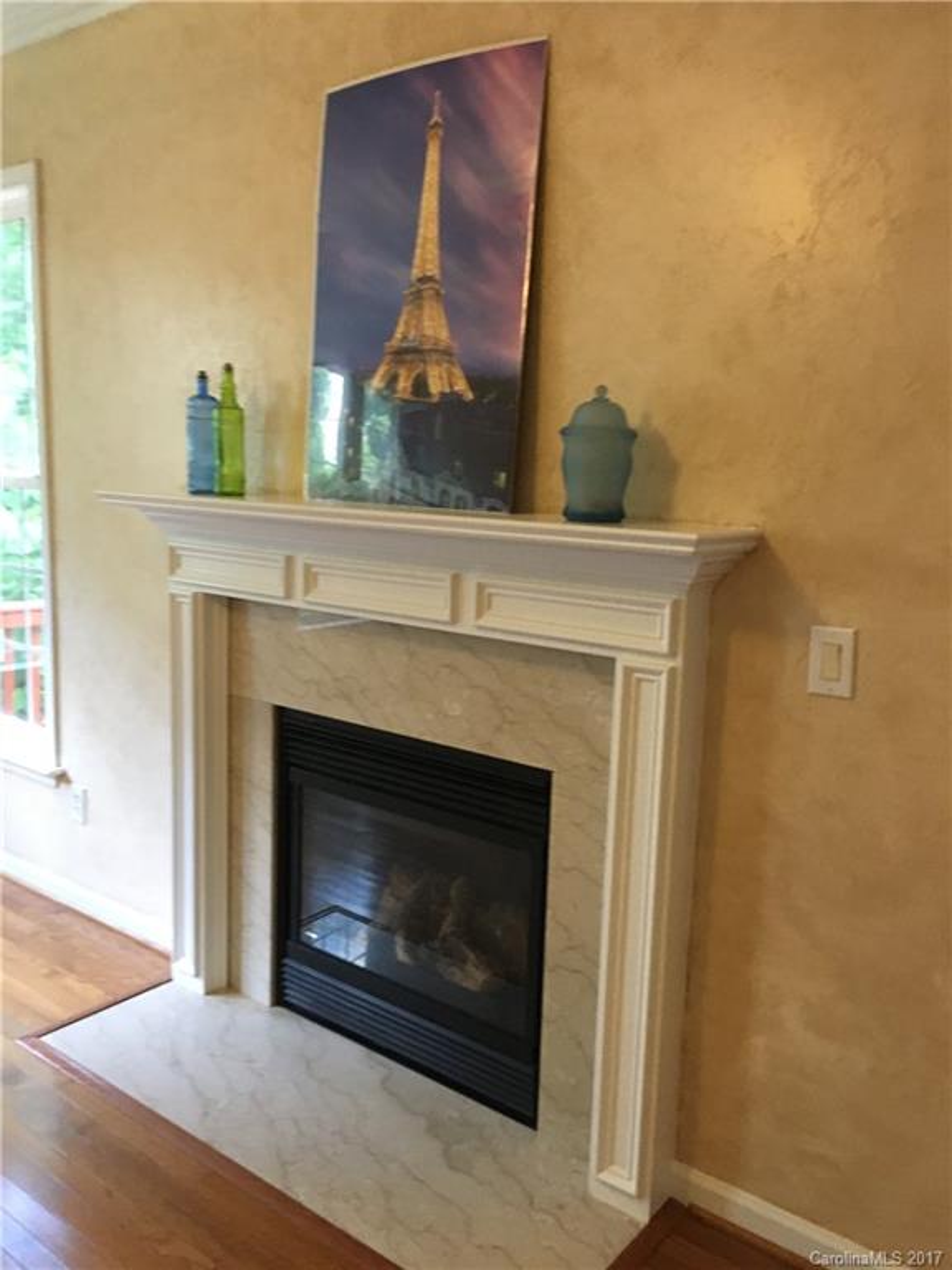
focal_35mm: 29
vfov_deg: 61.7
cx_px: 476
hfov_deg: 48.2
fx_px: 1063
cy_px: 635
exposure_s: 1/30
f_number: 2.2
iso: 160
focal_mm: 4.15
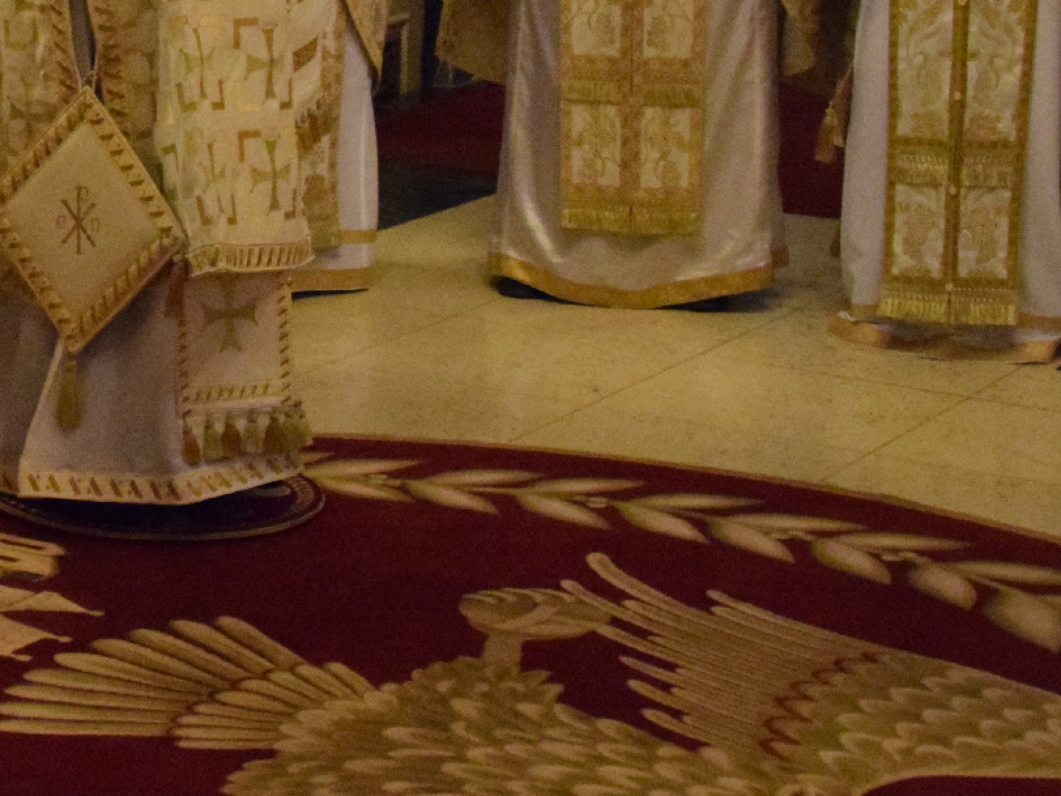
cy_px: -11
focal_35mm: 121
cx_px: 16
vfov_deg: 12.1
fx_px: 3709
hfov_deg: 16.0
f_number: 4.2
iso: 8000
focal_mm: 30
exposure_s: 1/60
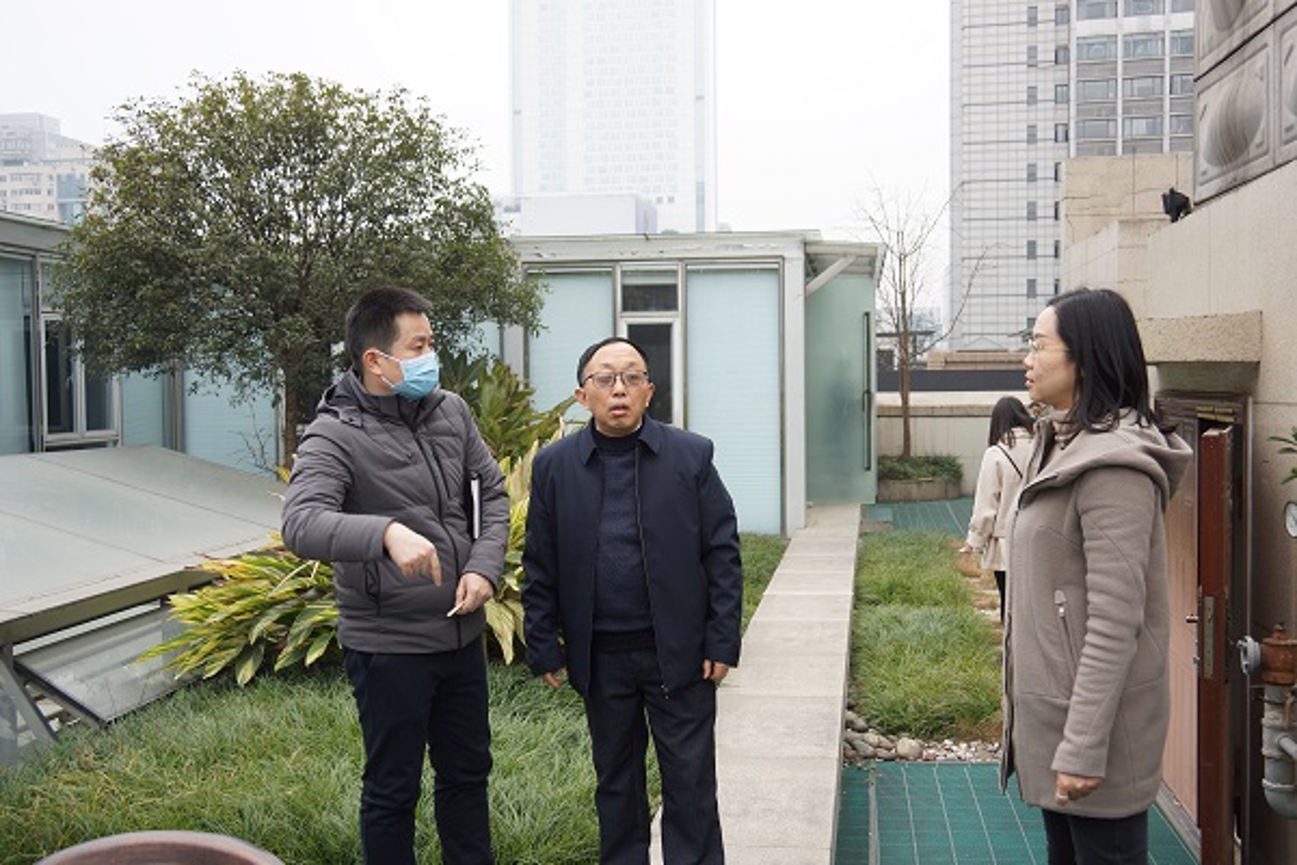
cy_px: 432
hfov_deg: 51.9
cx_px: 648
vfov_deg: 35.9
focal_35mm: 37
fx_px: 1333
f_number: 4.5
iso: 100
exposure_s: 1/80
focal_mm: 25
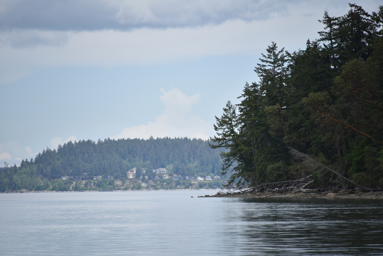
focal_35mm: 300
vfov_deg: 4.6
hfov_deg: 6.9
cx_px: 192
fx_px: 3192
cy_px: 128
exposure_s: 1/640
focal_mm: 300
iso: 125
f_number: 5.6
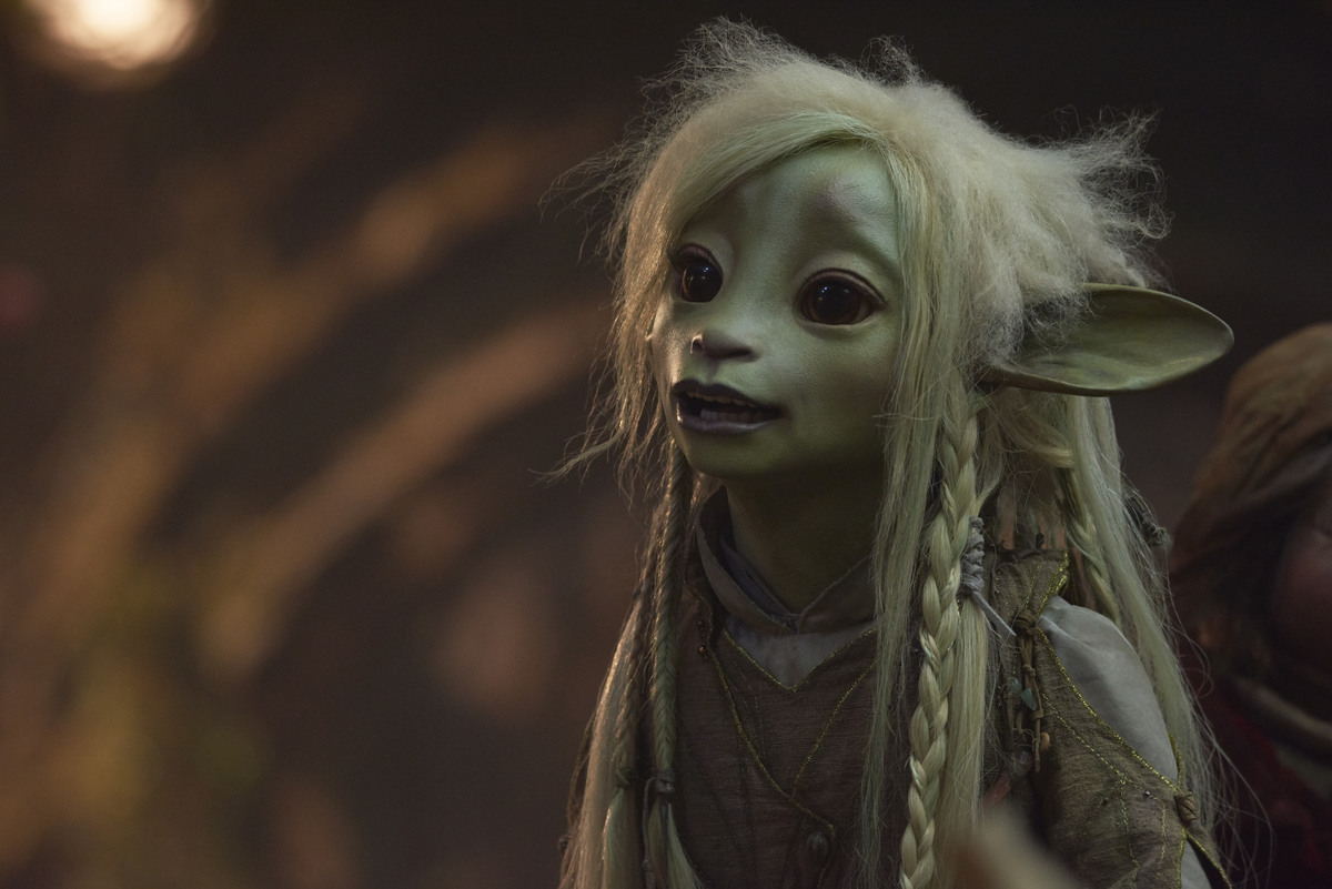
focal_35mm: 280
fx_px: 10363
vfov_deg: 4.9
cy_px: 444
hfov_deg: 7.4
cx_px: 666
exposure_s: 1/200
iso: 1250
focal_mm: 280
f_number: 5.6
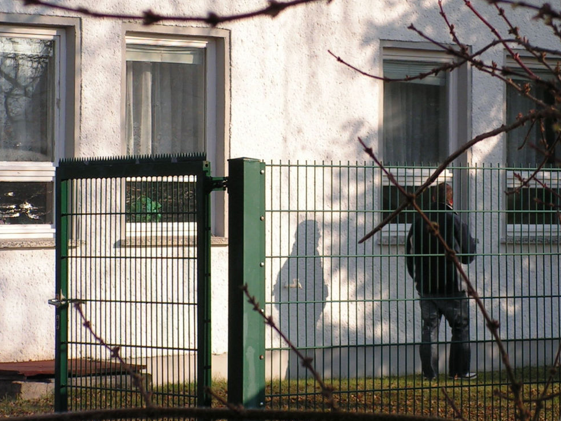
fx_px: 2999
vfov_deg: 8.0
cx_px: 380
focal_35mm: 185
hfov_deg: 10.7
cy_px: 110
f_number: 4.8
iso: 64
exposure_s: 1/250
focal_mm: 18.9
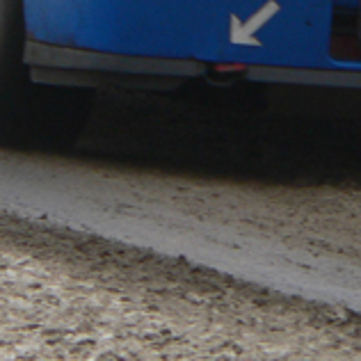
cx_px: 235
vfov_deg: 1.3
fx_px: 15657
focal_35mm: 1327
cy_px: -265
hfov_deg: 1.3
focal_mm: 49.2
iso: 80
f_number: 4
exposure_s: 1/160
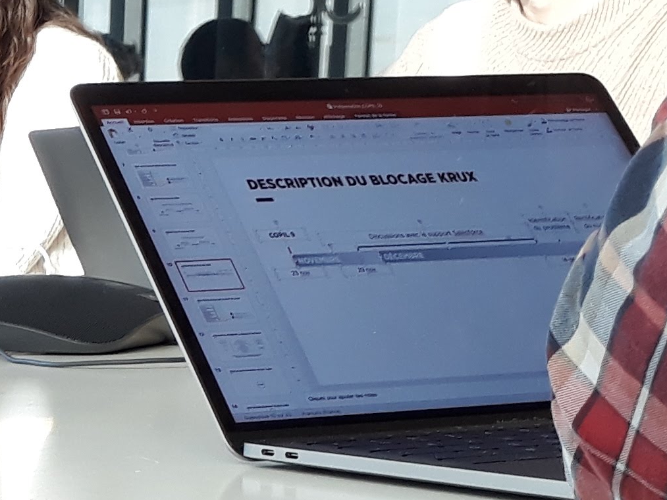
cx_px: -604
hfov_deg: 15.0
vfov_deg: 12.9
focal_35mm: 110
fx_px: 2120
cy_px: 705
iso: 40
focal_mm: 3.6
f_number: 1.9
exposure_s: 1/33
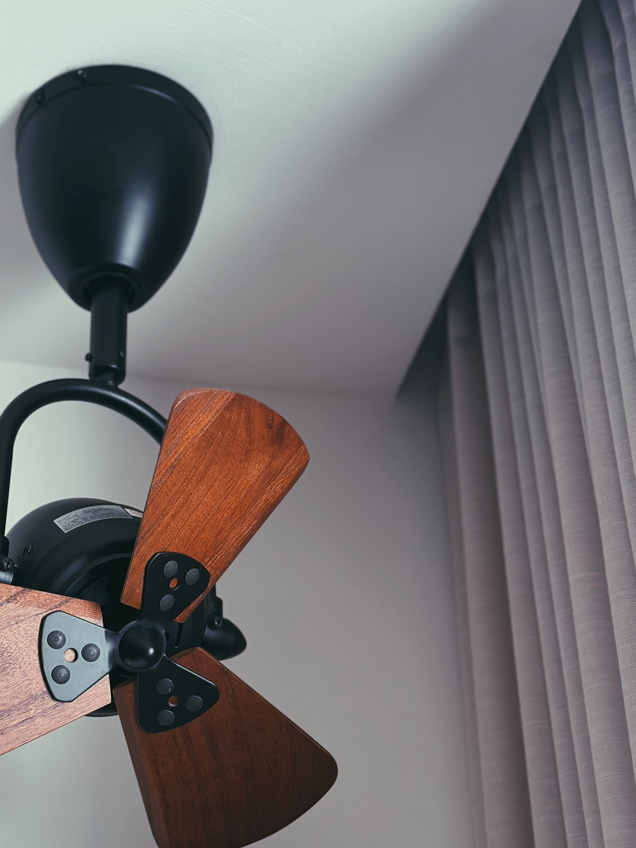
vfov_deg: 29.7
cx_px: 258
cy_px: 508
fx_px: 1592
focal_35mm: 65
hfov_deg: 22.6
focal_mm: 6.86
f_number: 1.78
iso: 80
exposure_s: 1/121
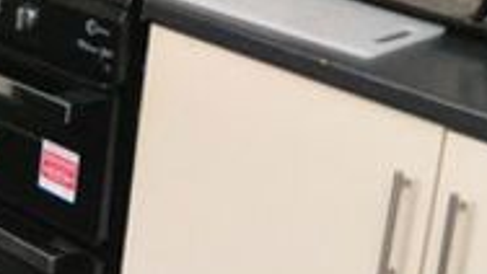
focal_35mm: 96
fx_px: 1240
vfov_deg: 12.3
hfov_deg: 22.1
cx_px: 146
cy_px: -65
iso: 3200
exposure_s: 1/60
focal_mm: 10
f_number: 4
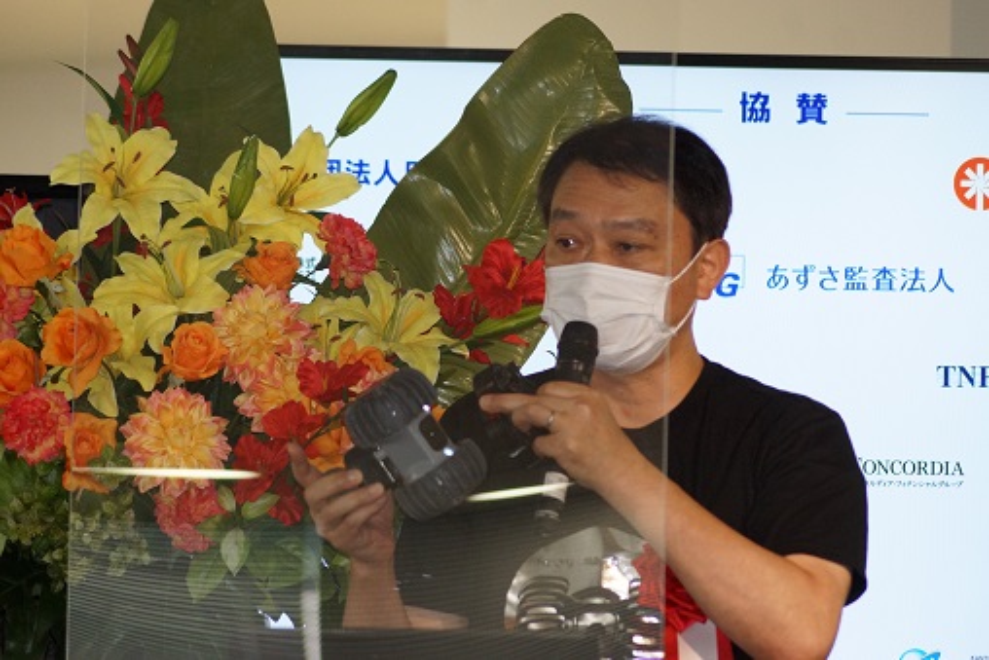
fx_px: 8244
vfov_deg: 4.6
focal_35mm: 300
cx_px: 494
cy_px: 330
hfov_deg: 6.9
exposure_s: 1/160
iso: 1000
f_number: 5.6
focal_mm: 200
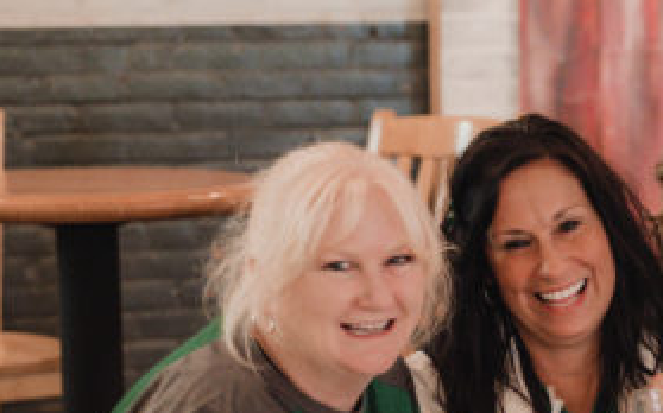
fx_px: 2077
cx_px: 612
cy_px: 320
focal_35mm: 115
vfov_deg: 11.3
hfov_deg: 17.8
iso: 9000
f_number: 2.8
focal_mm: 50
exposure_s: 1/60
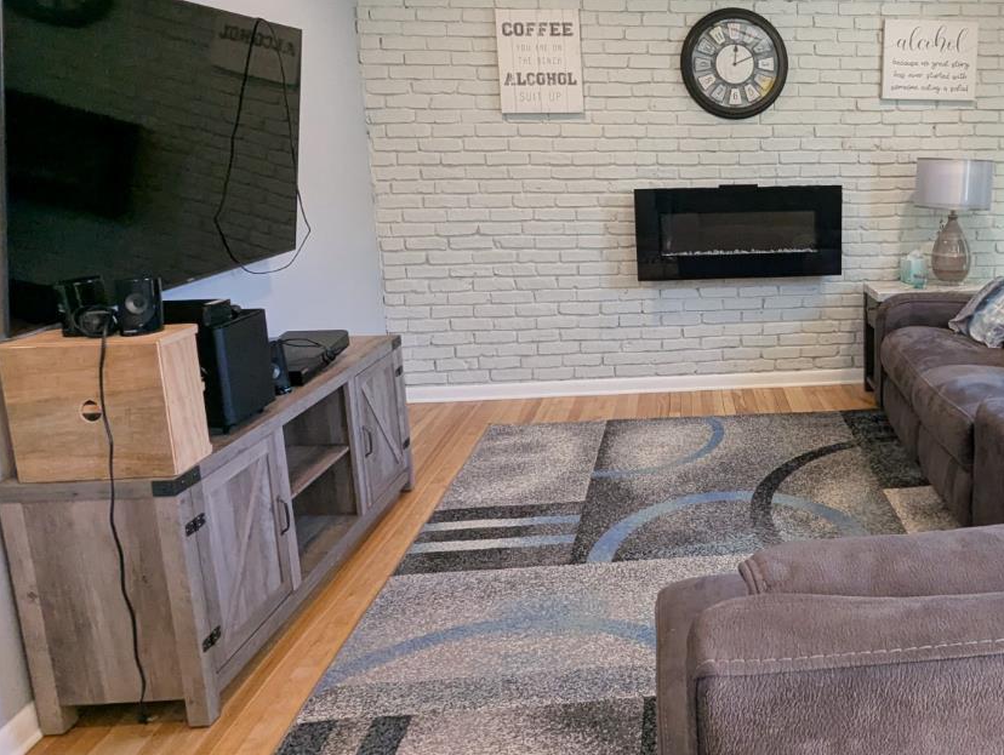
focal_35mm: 29
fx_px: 842
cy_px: 295
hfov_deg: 57.9
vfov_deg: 48.0
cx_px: 771
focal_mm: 2.35
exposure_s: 1/120
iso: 81
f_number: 2.2
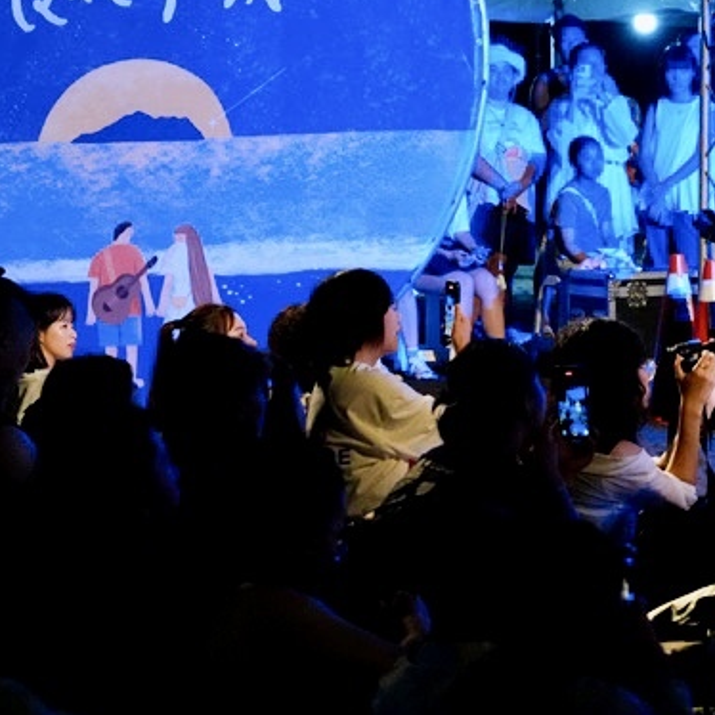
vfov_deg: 9.9
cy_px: 137
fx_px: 4136
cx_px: 746
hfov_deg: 9.8
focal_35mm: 177
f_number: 5.6
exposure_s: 1/160
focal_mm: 76
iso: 6400
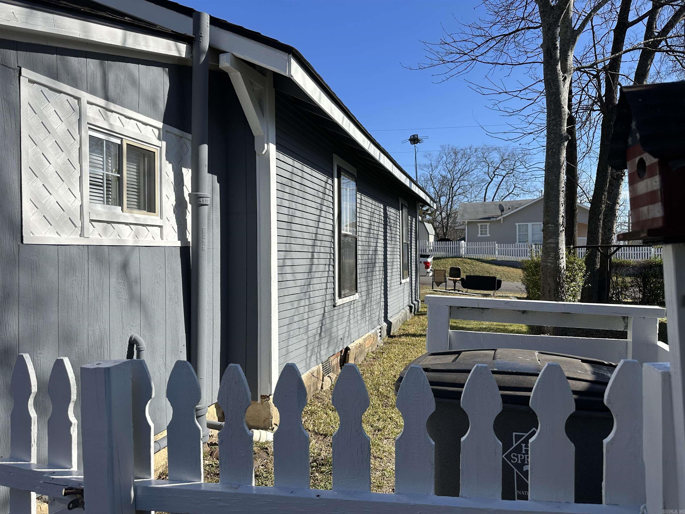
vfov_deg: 56.8
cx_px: 342
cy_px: 257
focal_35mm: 24
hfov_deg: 71.6
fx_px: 475
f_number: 1.78
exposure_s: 1/4184
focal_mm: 6.86
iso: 80
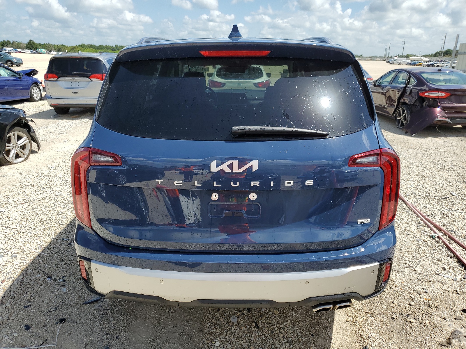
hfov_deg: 67.3
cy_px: 174
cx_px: 233
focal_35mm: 26
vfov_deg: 53.1
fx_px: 350
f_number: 1.5
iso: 50
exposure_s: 1/2500
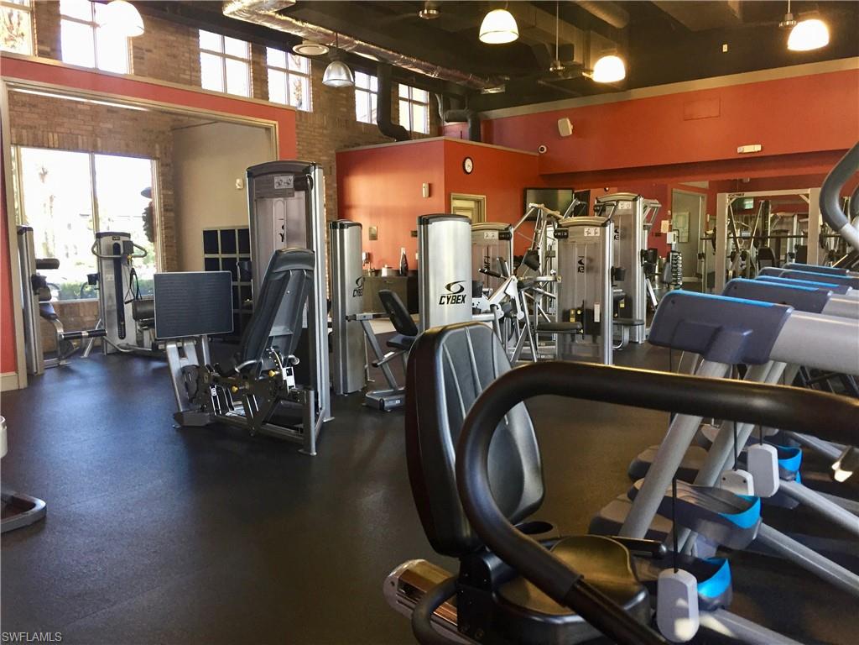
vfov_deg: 48.2
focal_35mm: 29
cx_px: 430
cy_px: 322
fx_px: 720
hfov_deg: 61.7
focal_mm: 4.15
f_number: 2.2
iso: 125
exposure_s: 1/30
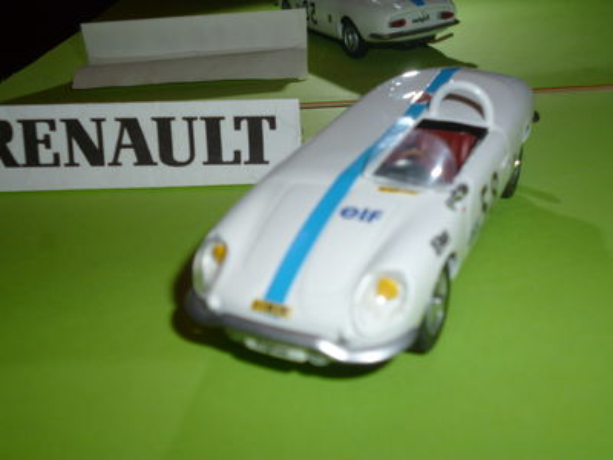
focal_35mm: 41
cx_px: 306
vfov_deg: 35.1
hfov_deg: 45.8
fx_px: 726
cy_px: 230
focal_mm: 7.3
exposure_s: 1/60
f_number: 3.7
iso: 100
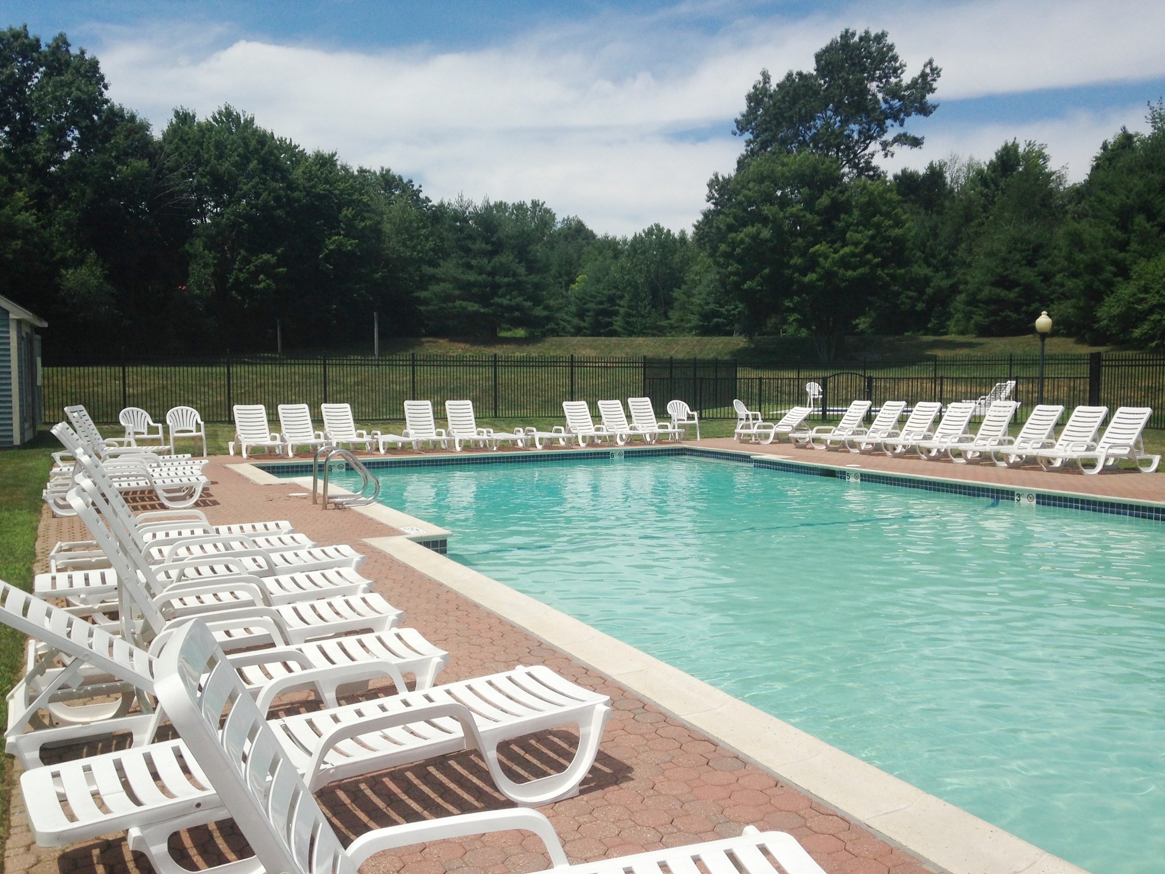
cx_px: 582
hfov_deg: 55.4
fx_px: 1111
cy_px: 437
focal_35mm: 33
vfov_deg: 42.9
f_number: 2.4
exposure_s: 1/2857
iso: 50
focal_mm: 4.12
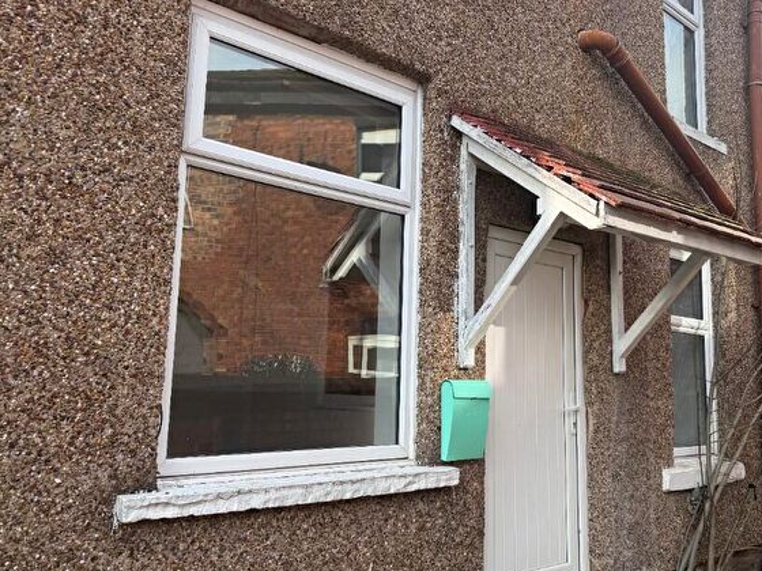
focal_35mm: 30
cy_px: 294
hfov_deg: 59.7
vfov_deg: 46.8
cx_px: 433
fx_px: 660
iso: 100
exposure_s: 1/1727
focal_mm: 6.76
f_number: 1.78
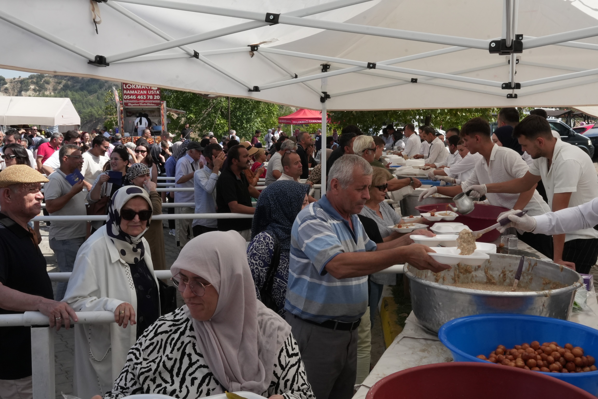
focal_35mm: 36
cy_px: 200
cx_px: 299
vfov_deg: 36.9
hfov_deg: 53.1
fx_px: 598
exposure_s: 1/320
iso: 1250
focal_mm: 24
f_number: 22
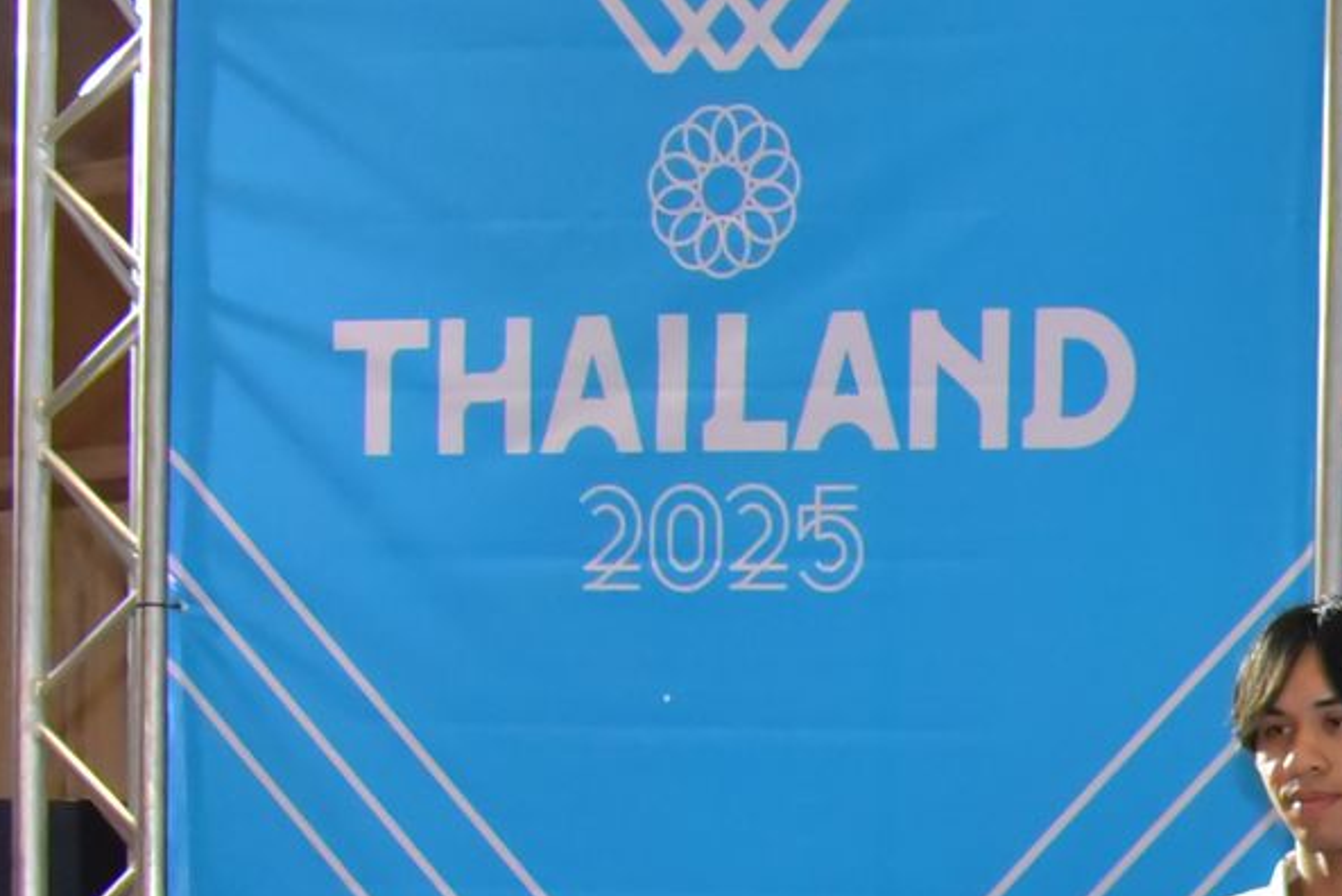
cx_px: 2756
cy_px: 1270
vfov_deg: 11.2
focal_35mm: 118
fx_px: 4401
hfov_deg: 14.2
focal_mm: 28
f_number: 5.6
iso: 5000
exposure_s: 1/160
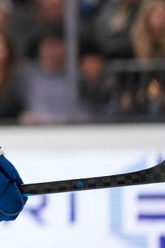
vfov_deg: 3.3
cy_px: 46
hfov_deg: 2.2
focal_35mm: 632
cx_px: -218
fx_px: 4345
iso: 2000
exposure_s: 1/2000
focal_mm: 200
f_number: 2.8
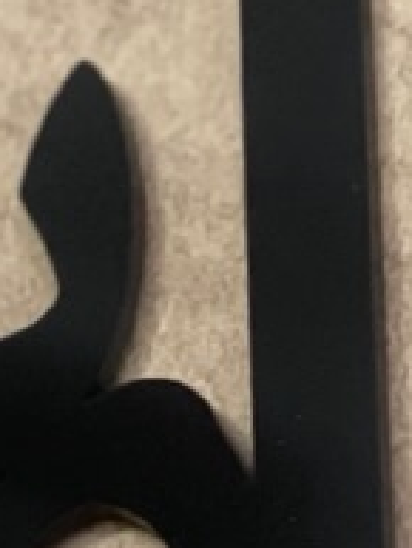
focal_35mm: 345
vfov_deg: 5.7
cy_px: 256
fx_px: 5469
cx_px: -472
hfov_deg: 4.2
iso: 320
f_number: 2
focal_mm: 6
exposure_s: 1/33
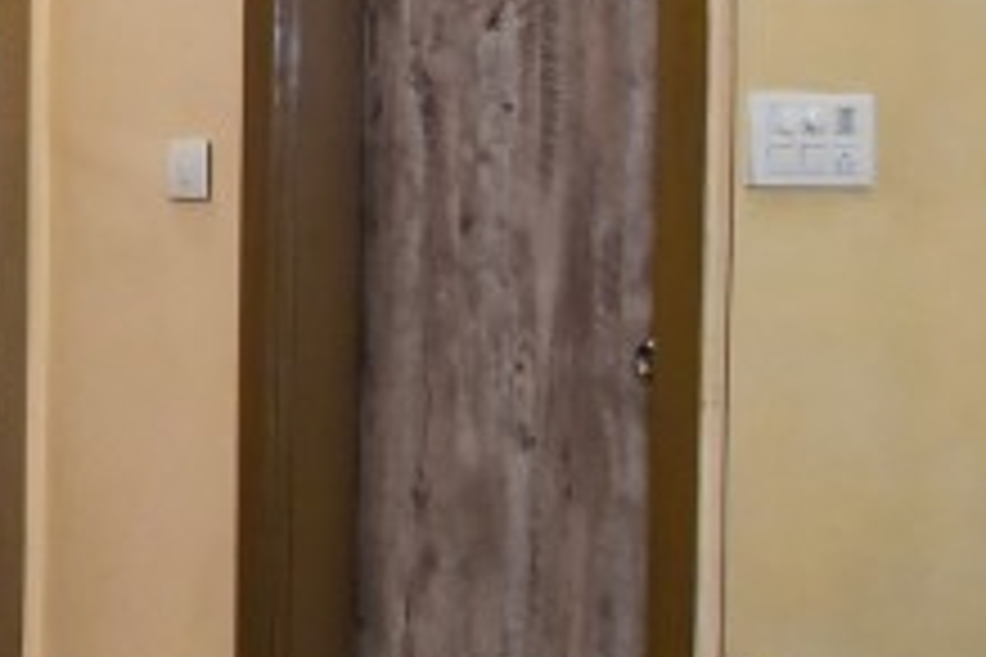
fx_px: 2164
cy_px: 191
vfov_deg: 17.2
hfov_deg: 18.8
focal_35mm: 79
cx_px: -862
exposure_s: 1/50
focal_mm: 16
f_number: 8
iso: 1000
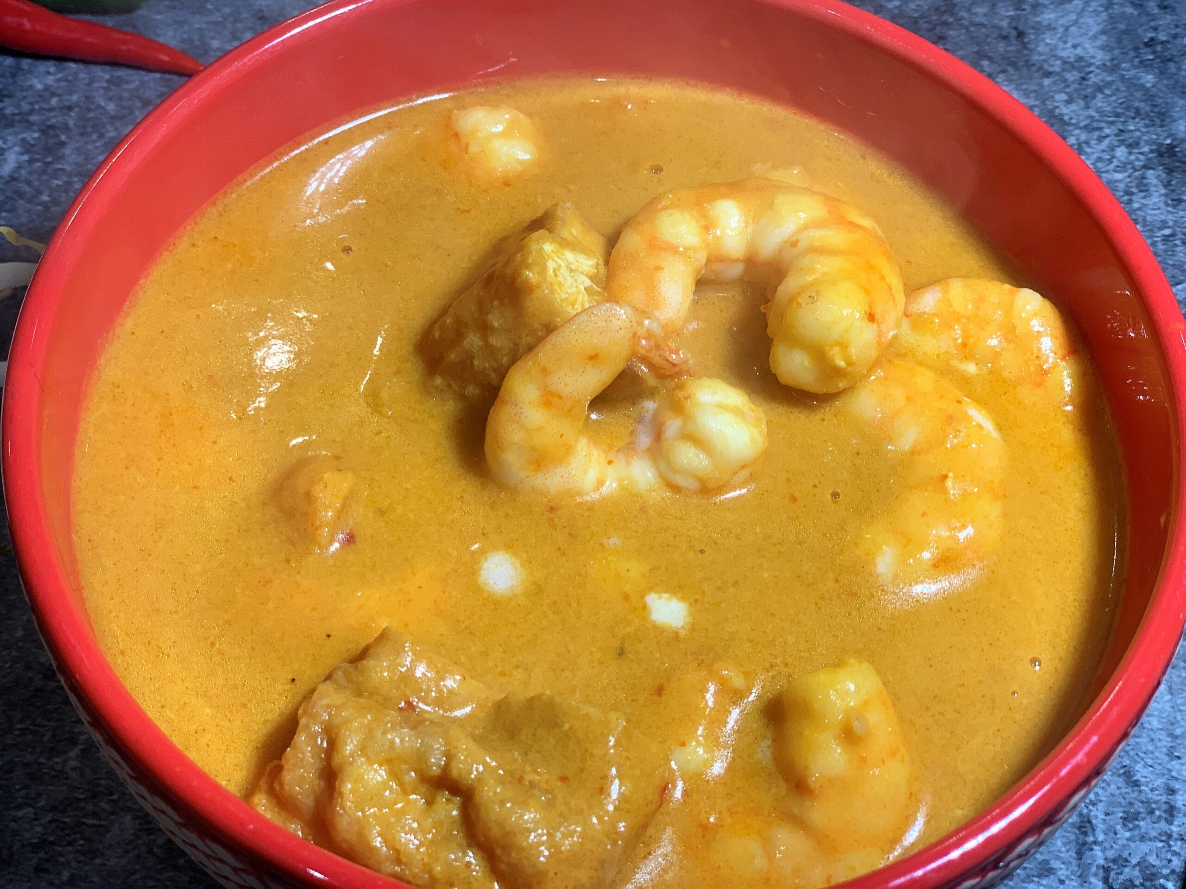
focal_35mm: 52
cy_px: 444
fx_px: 1782
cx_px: 593
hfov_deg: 36.8
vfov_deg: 28.0
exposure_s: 1/100
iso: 64
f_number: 2.4
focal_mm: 6
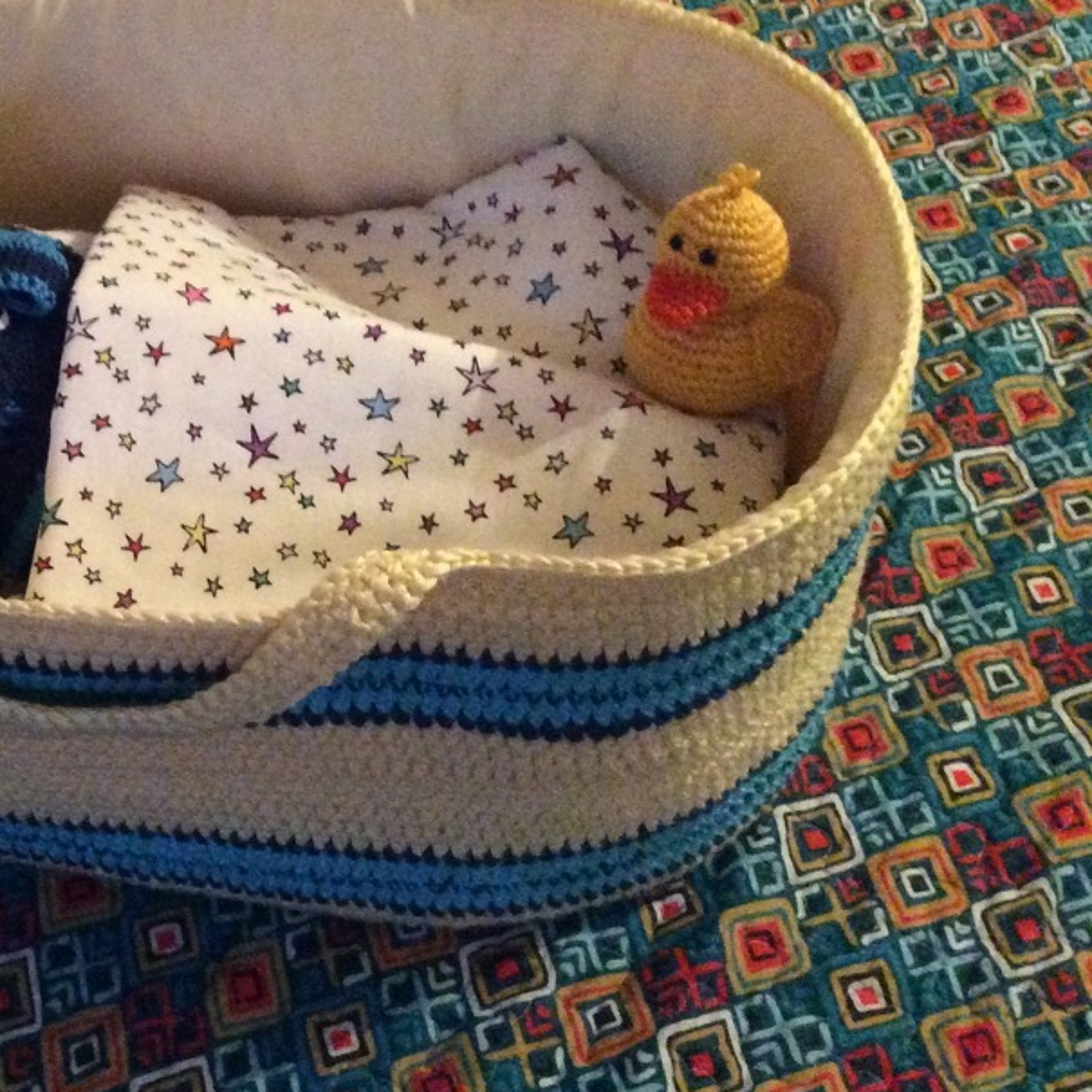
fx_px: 1785
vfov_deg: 33.8
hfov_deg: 32.5
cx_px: 127
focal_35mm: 50
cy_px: 397
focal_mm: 3.3
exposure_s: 1/17
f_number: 2.4
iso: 640
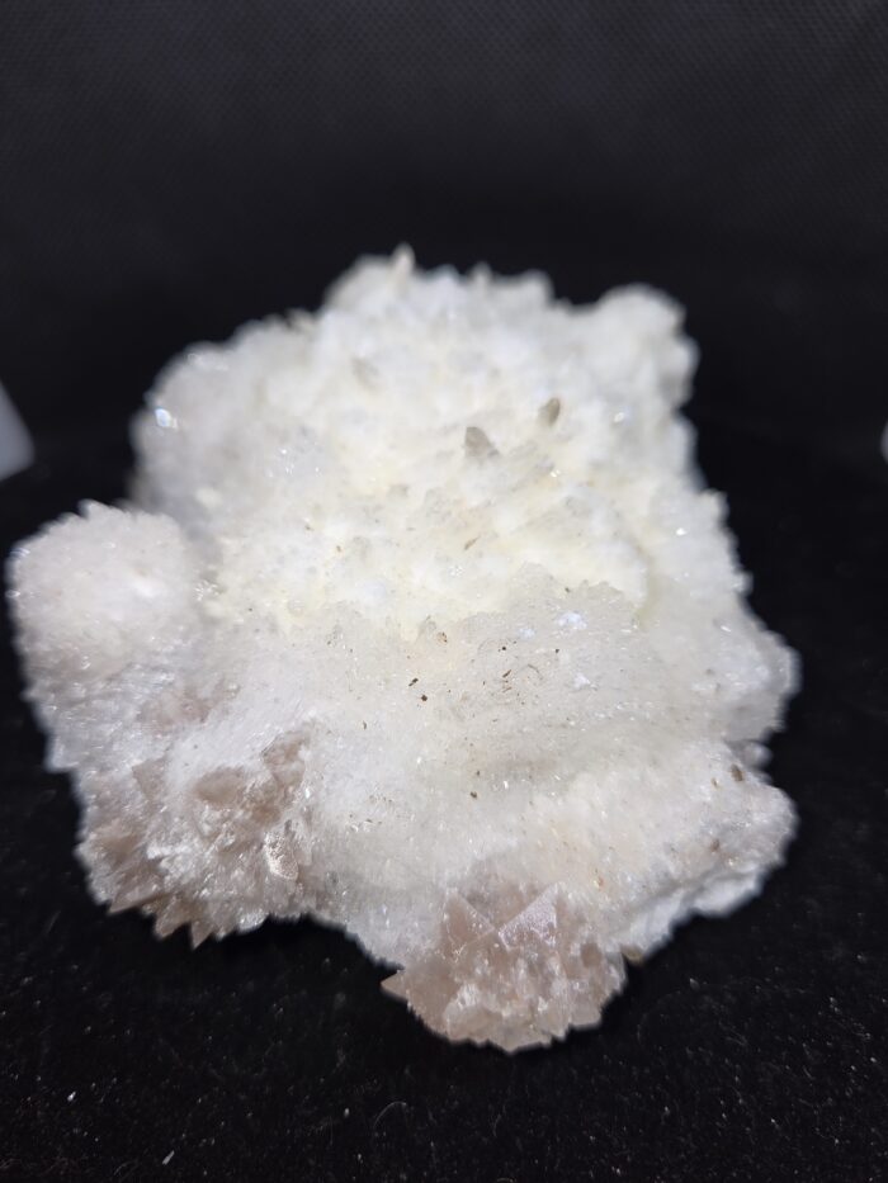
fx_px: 787
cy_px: 592
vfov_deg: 73.9
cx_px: 444
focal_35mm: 23
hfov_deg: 58.9
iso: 64
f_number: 1.8
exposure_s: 1/100
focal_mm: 5.4
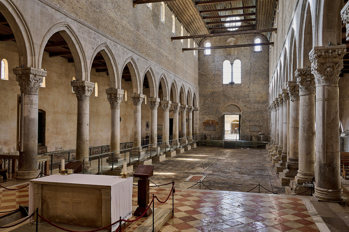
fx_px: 291
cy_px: 116
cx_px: 174
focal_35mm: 30
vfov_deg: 43.6
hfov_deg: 62.0
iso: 720
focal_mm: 30
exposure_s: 1/30
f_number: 8
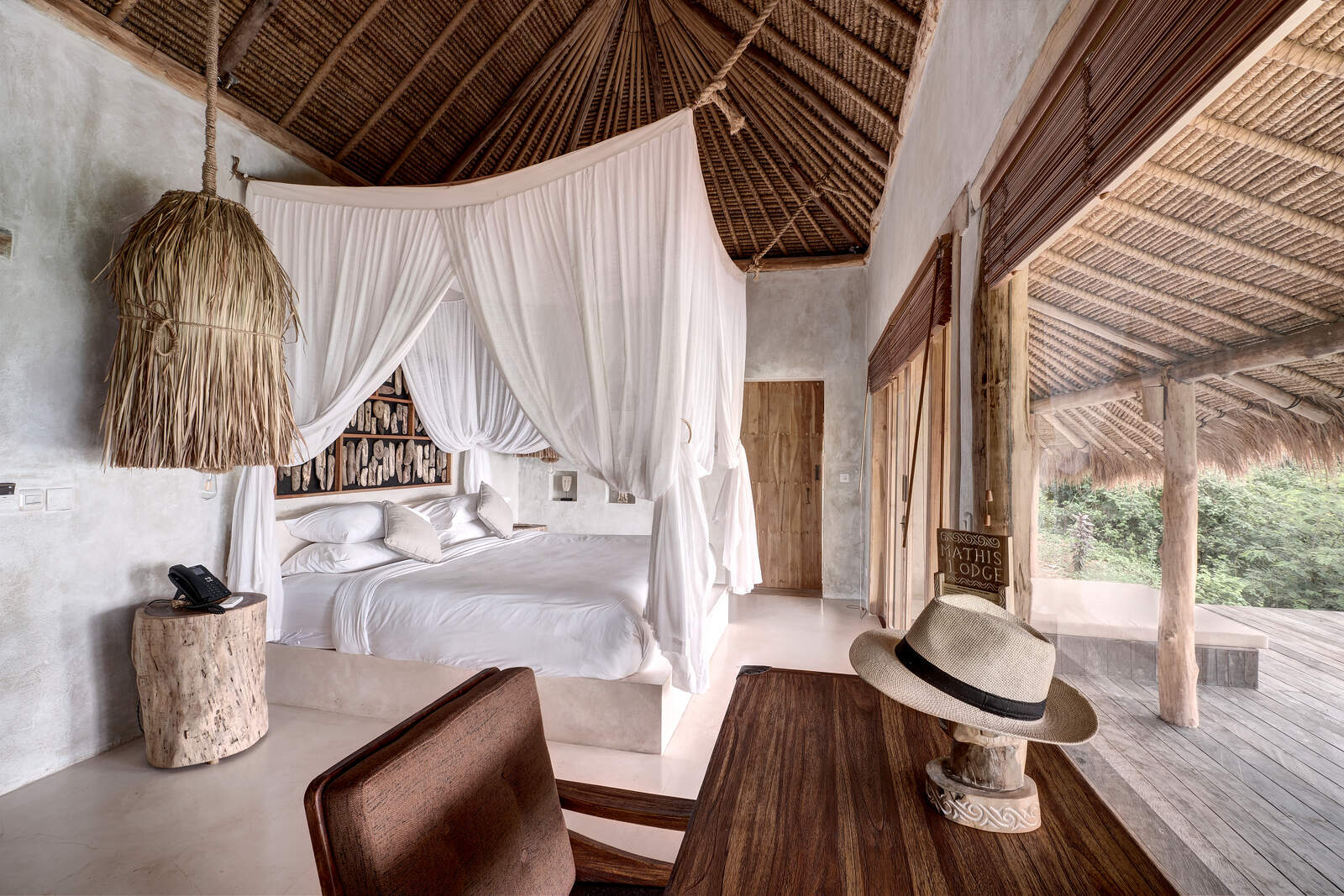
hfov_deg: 100.4
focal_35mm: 15
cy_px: 448
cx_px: 672
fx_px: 560
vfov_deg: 77.3
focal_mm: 10
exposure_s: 1/10
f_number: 8
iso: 320
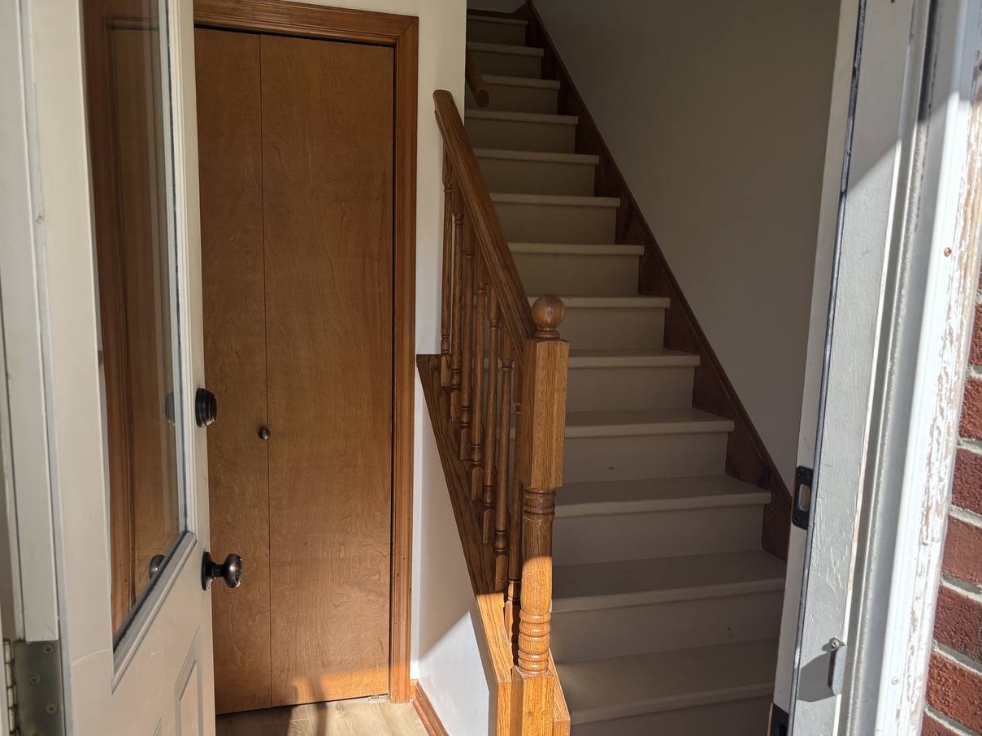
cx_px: 464
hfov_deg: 58.3
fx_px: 879
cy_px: 432
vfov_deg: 45.3
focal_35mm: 31
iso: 50
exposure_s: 1/752
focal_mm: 5.96
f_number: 1.6
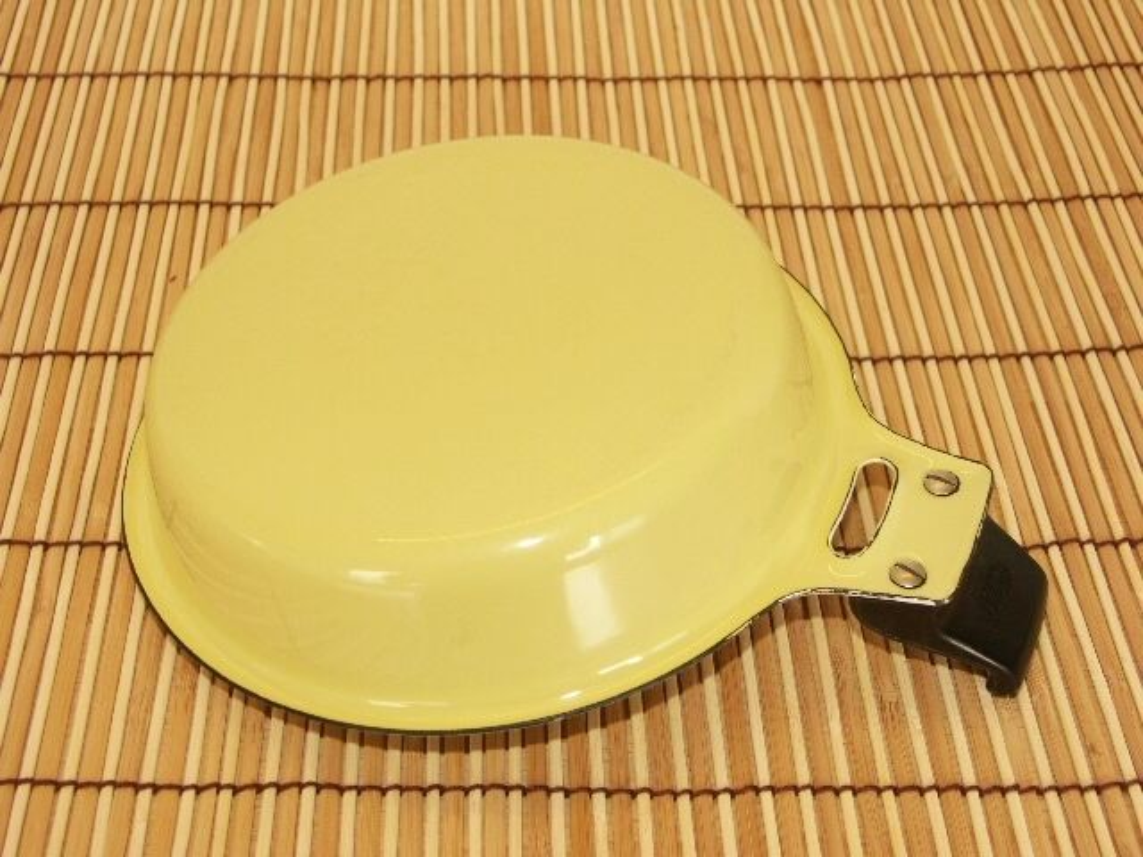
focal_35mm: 42
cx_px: 572
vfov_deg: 34.3
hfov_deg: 44.8
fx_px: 1387
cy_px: 428
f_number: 3.5
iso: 100
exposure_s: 1/50
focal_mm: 10.83
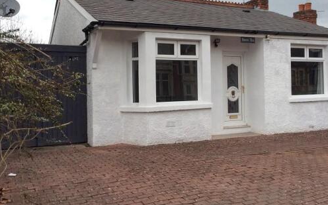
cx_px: 182
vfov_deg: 31.9
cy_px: 80
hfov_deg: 49.2
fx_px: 358
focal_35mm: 40
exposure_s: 1/192
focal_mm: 3.3
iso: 32
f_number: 2.4
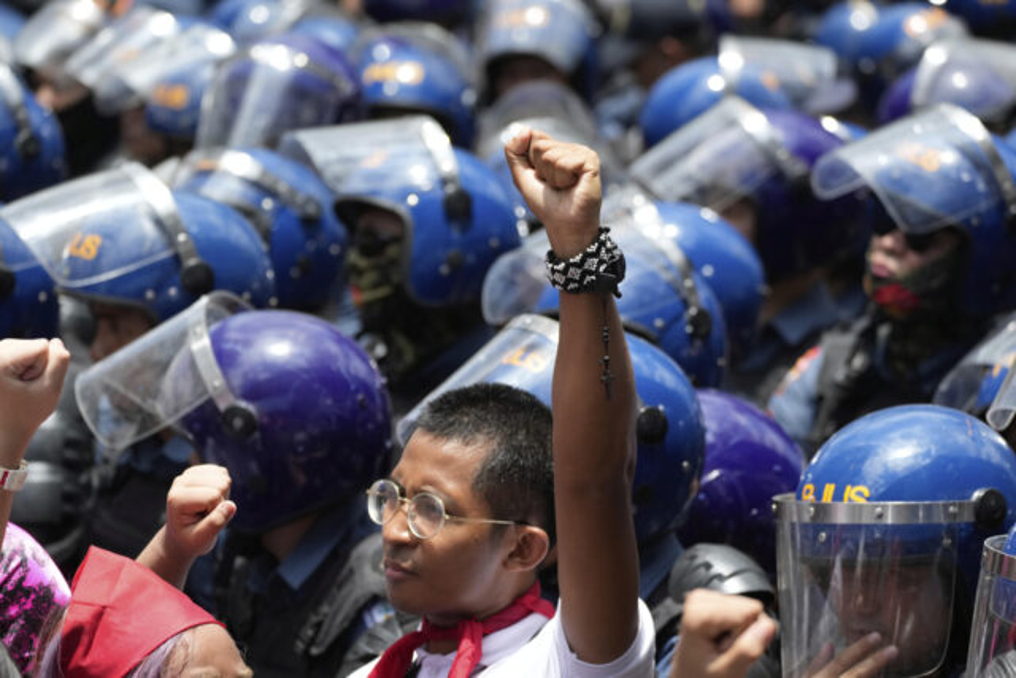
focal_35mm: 190
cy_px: 339
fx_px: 5363
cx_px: 508
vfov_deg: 7.2
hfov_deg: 10.8
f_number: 5.6
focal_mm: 190
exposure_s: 1/2000
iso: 800
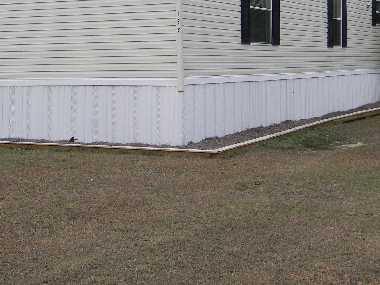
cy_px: 68
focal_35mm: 76
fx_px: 834
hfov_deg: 25.6
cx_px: 221
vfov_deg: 19.2
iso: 80
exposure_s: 1/513
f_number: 3.9
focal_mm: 8.6
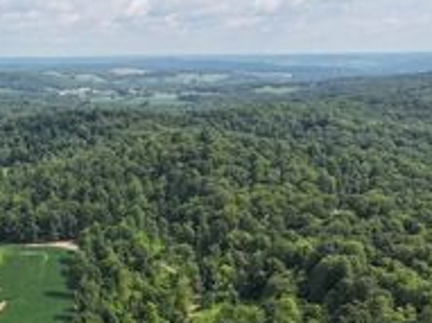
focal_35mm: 54
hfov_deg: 33.5
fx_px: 673
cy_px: 269
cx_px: 36
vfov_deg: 26.4
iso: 100
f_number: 2.8
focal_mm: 12.29
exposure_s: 1/1250
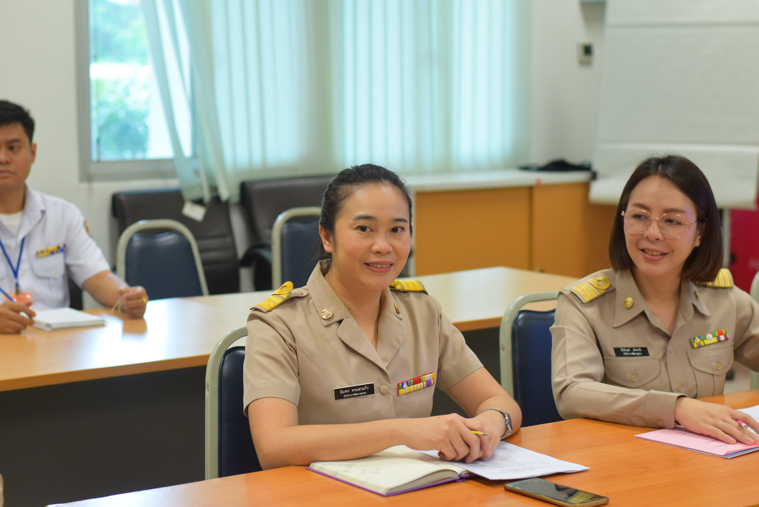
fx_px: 1582
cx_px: 380
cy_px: 254
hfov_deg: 27.0
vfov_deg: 18.2
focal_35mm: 75
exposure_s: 1/320
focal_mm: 50
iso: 1000
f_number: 3.2
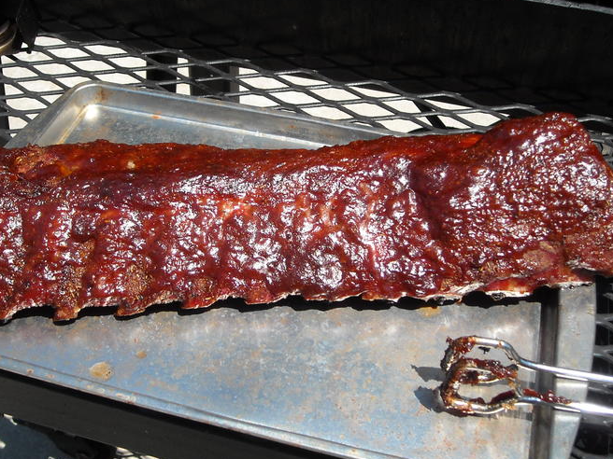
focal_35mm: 48
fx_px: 850
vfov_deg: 30.3
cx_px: 238
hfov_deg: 39.4
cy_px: 211
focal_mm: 5.7
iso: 73
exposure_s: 1/250
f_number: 5.6
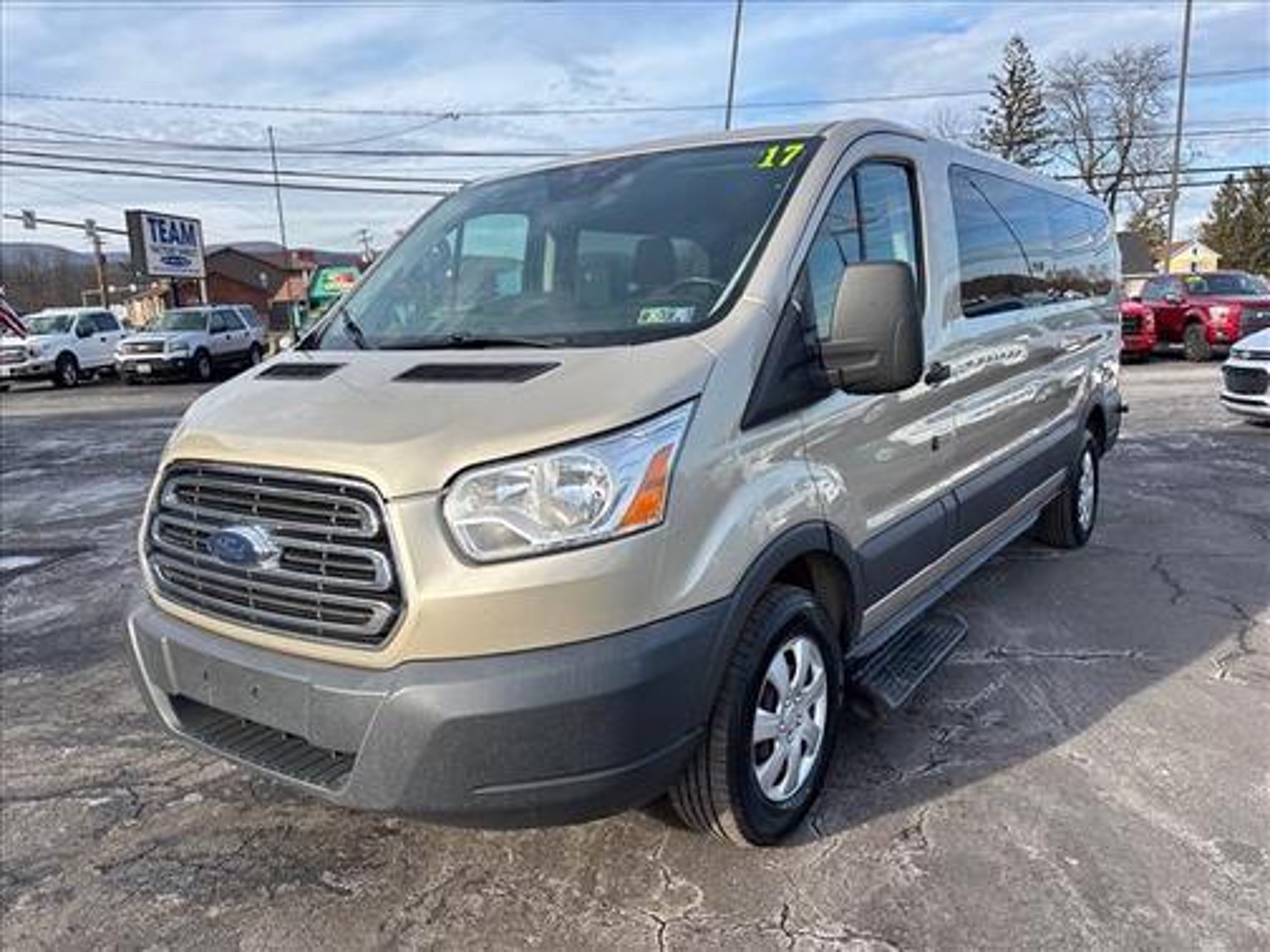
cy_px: 476
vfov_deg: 53.1
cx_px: 635
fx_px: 954
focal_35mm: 26
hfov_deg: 67.3
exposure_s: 1/769
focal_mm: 5.96
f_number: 1.6
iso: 50
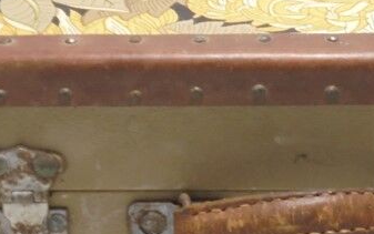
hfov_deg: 11.5
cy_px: 100
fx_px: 1846
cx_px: 299
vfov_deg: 7.3
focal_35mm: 181
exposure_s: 1/30
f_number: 5.6
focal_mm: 11.5
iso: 160
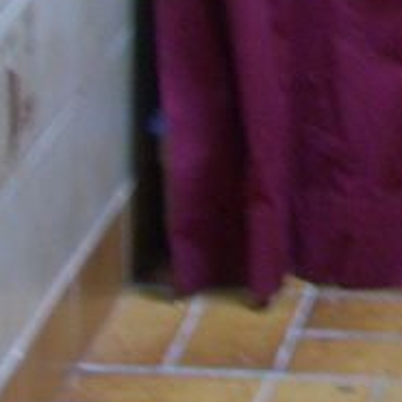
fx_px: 3810
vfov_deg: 5.8
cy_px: -604
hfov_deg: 5.5
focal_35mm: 290
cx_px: 1443
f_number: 2.8
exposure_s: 1/10.3
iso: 64
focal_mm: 7.8
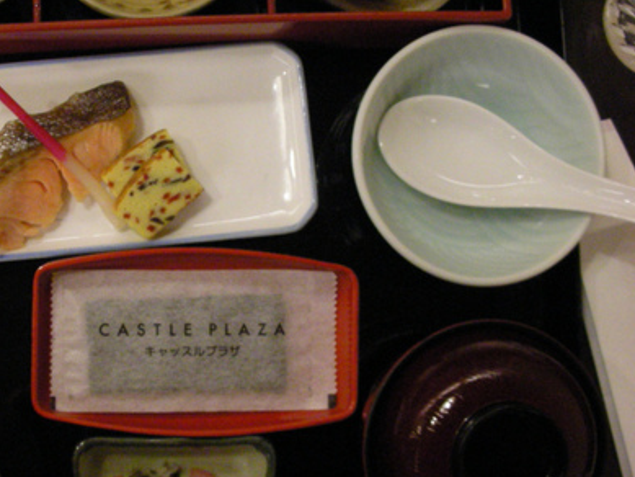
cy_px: 234
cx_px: 158
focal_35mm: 54
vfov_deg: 27.0
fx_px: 991
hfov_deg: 34.8
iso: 400
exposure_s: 1/27.1
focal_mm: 5.8
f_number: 3
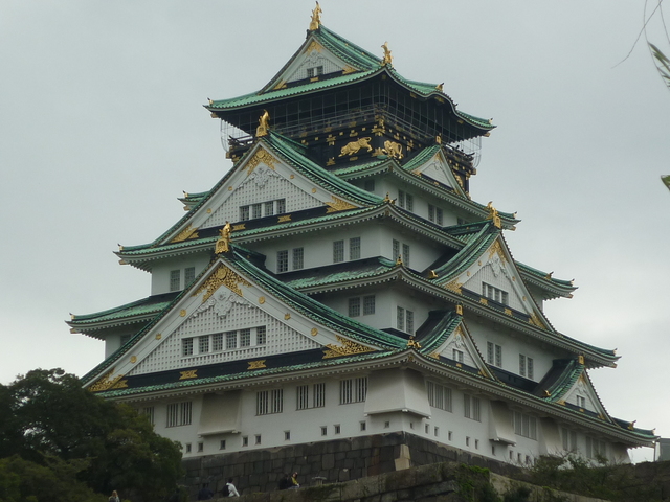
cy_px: 251
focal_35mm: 106
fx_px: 2052
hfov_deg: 18.5
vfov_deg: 14.0
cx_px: 335
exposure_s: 1/160
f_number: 10
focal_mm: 9.9
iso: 80
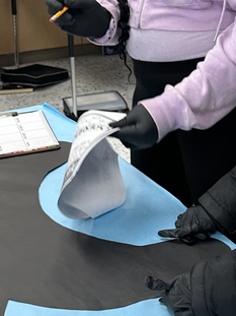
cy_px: 108
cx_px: 272
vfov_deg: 24.6
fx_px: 719
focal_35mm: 79
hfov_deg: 17.9
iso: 125
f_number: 1.78
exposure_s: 1/120
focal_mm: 6.86
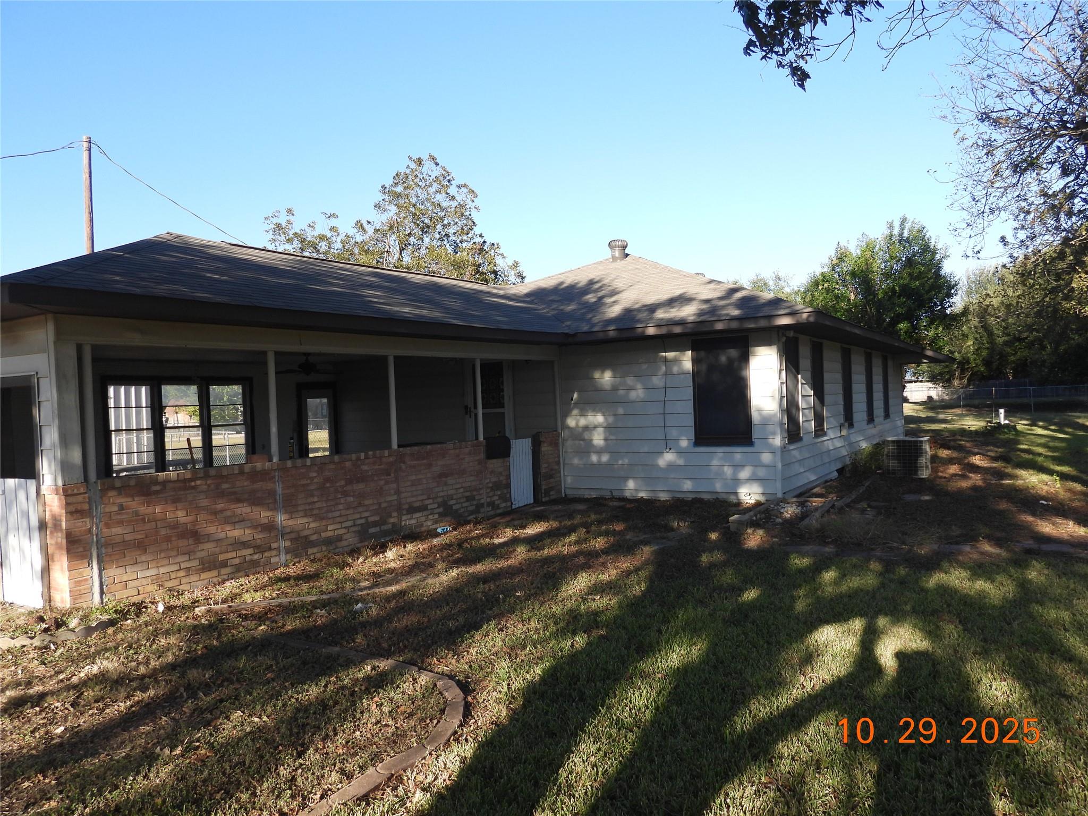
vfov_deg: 56.8
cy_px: 408
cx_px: 544
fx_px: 754
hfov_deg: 71.6
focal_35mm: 24
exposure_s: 1/640
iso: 100
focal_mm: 4.3
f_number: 2.8
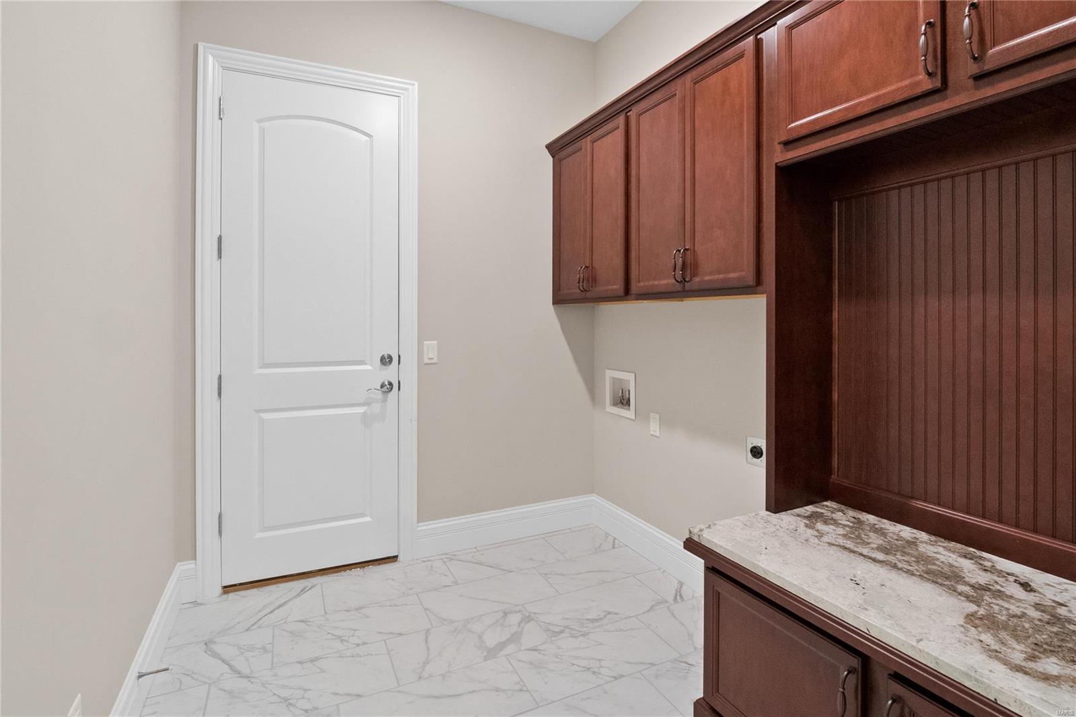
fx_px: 478
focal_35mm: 16
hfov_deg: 96.7
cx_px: 538
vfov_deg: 73.7
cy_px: 358
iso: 1600
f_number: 8
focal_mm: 8
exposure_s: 1/13
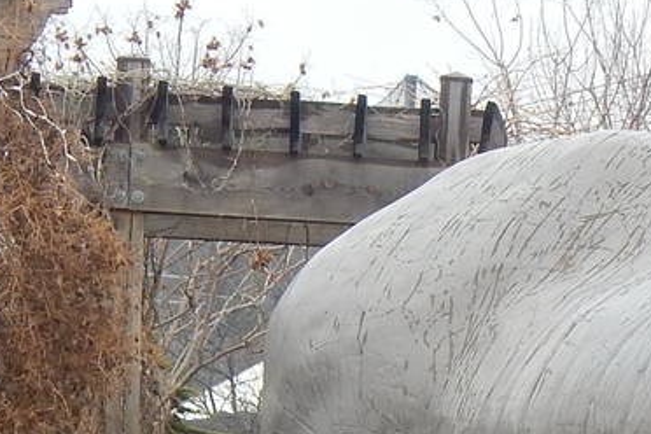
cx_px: 676
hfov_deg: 9.3
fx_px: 3960
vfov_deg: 6.2
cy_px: 760
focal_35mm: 219
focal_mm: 8.6
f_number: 3.7
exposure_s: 1/250
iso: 125
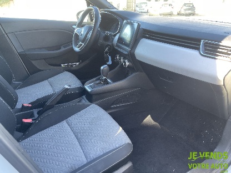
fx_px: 167
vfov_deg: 54.9
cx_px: 116
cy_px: 86
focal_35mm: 25
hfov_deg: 69.4
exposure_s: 1/121
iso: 100
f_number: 1.6
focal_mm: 5.1
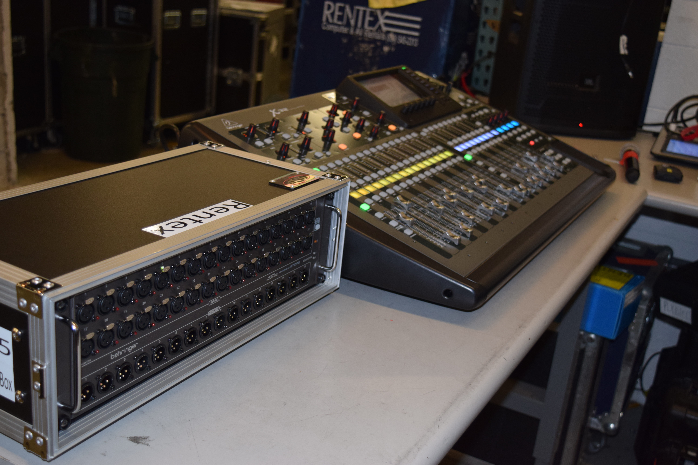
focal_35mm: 44
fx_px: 843
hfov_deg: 45.0
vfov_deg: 30.8
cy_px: 232
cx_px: 349
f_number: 4.2
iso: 800
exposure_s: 1/60
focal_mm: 29
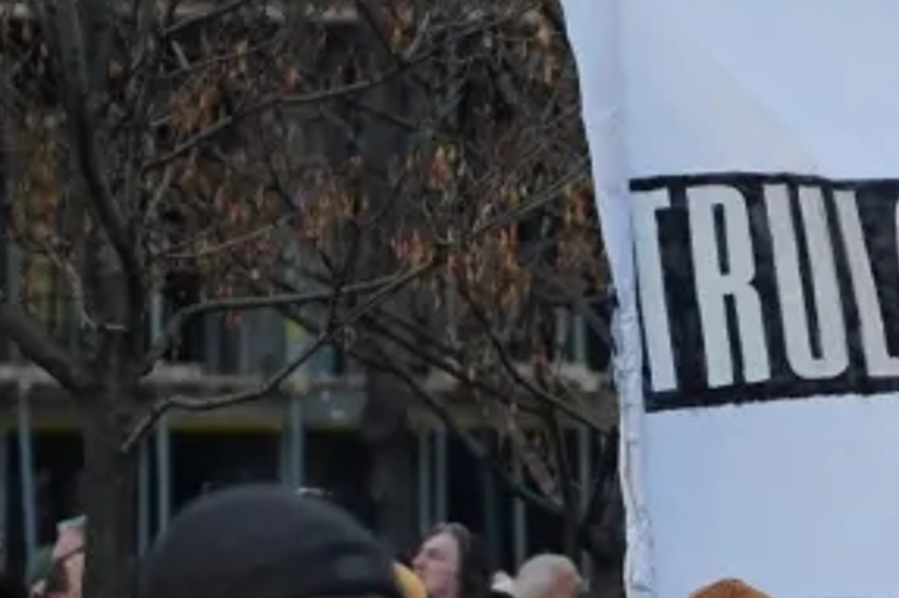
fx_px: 9983
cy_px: 205
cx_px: 1184
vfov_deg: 3.4
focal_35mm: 400
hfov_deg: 5.1
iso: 3200
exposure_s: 1/500
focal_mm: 101
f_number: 4
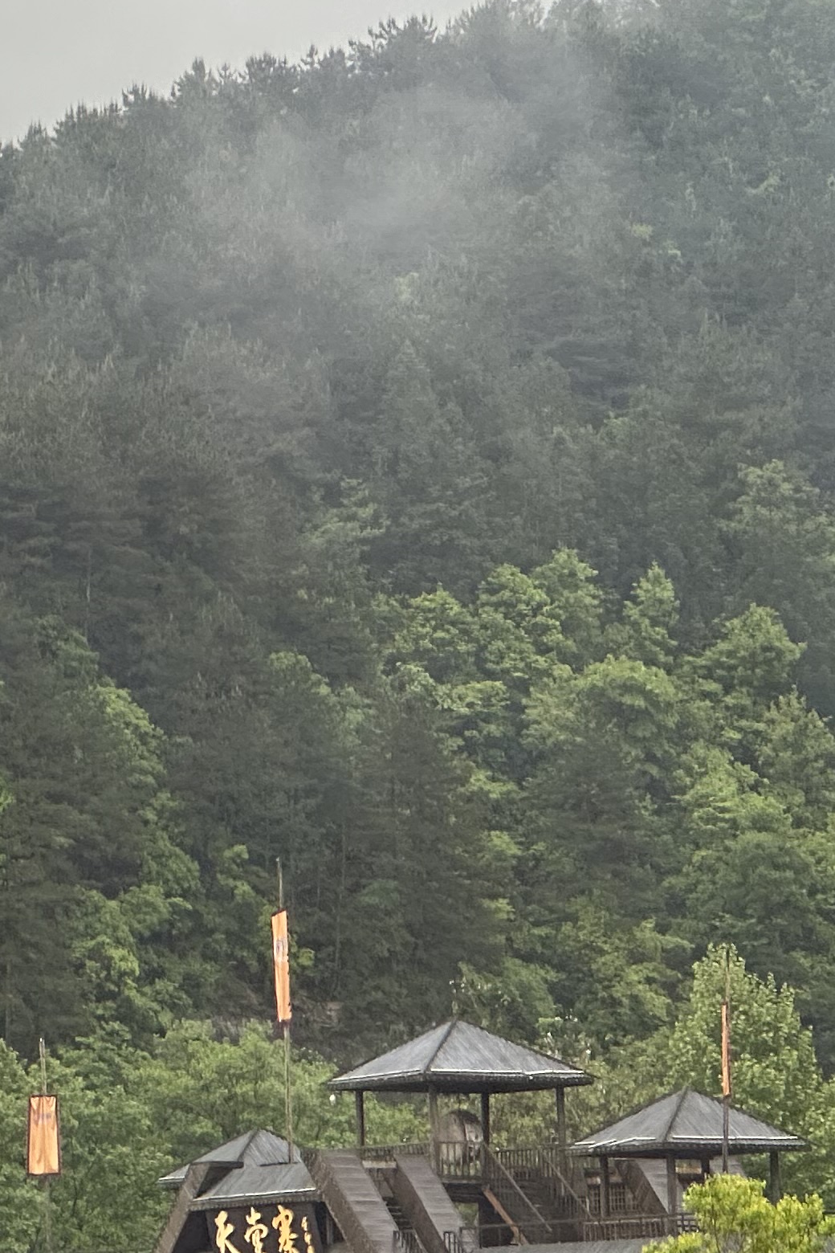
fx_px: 7201
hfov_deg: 6.5
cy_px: 758
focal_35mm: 207
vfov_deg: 9.9
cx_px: -552
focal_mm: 9
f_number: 2.8
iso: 100
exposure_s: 1/100
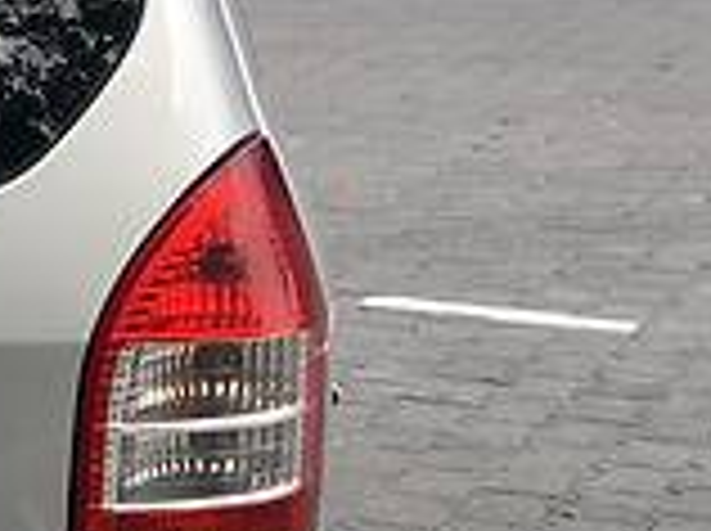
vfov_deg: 10.0
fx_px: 3015
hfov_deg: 12.3
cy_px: 436
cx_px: -572
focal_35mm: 147
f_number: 2.2
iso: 25
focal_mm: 4.2
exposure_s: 1/455
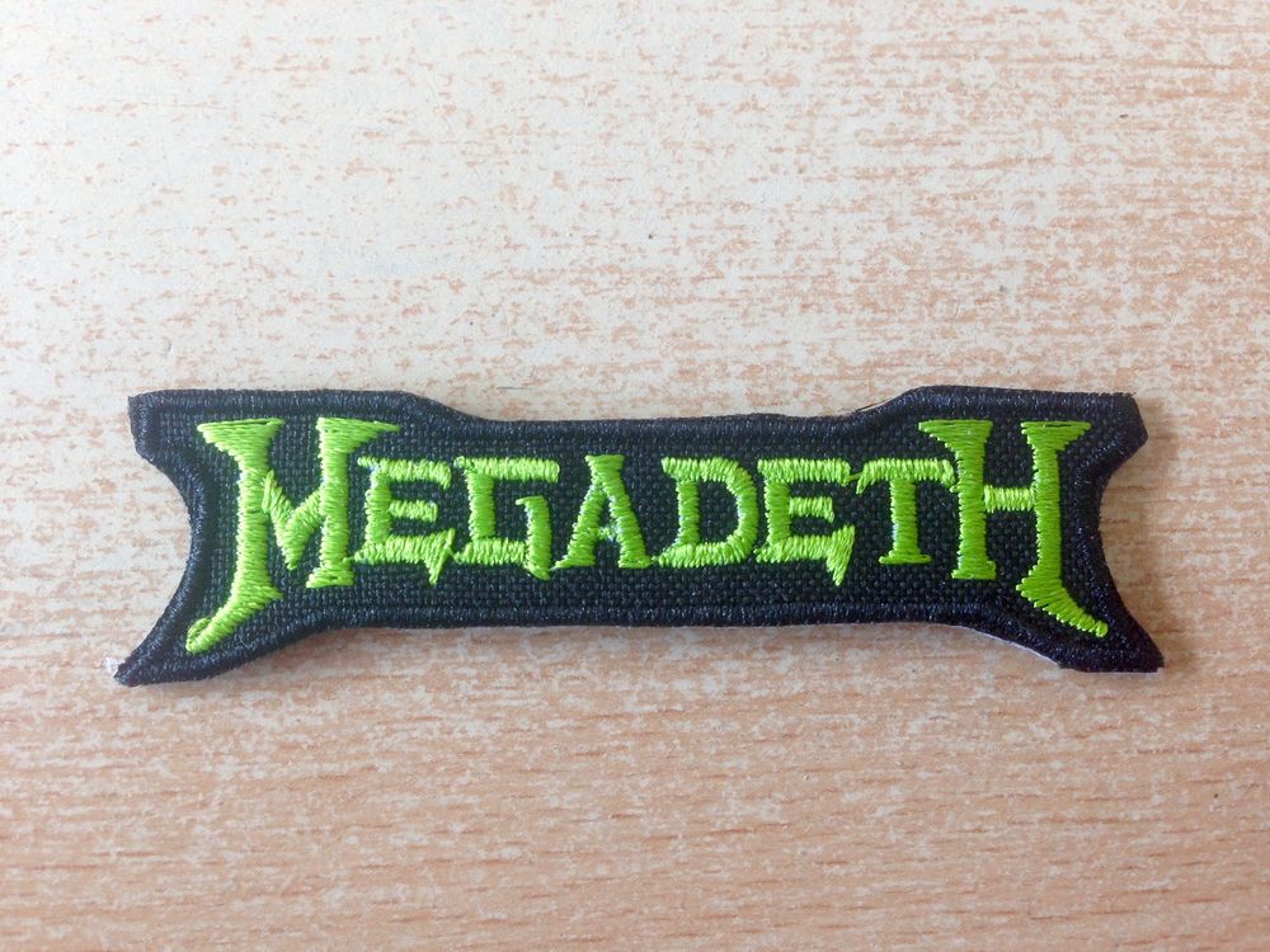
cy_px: 476
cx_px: 635
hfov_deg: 55.4
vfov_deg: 42.9
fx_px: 1211
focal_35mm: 33
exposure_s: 1/40
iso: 50
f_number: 2.4
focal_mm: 4.12
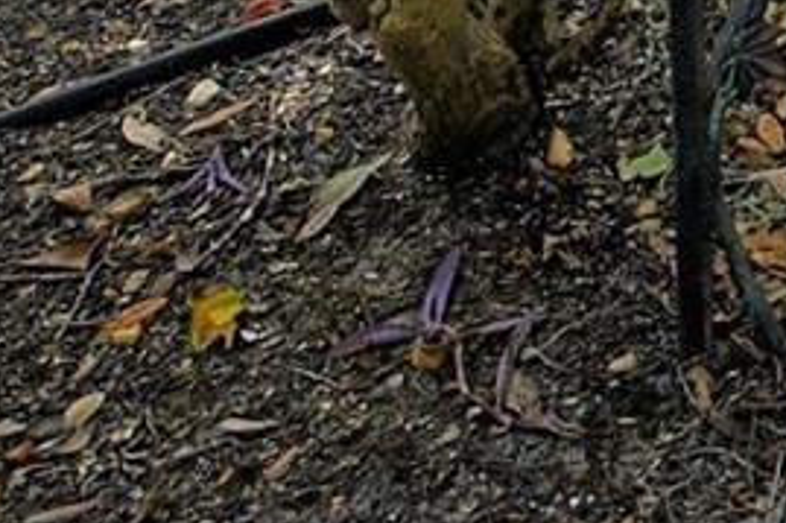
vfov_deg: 10.1
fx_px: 2335
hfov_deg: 14.9
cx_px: 1666
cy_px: -950
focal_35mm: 107
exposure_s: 1/250
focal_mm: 12
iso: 640
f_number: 9
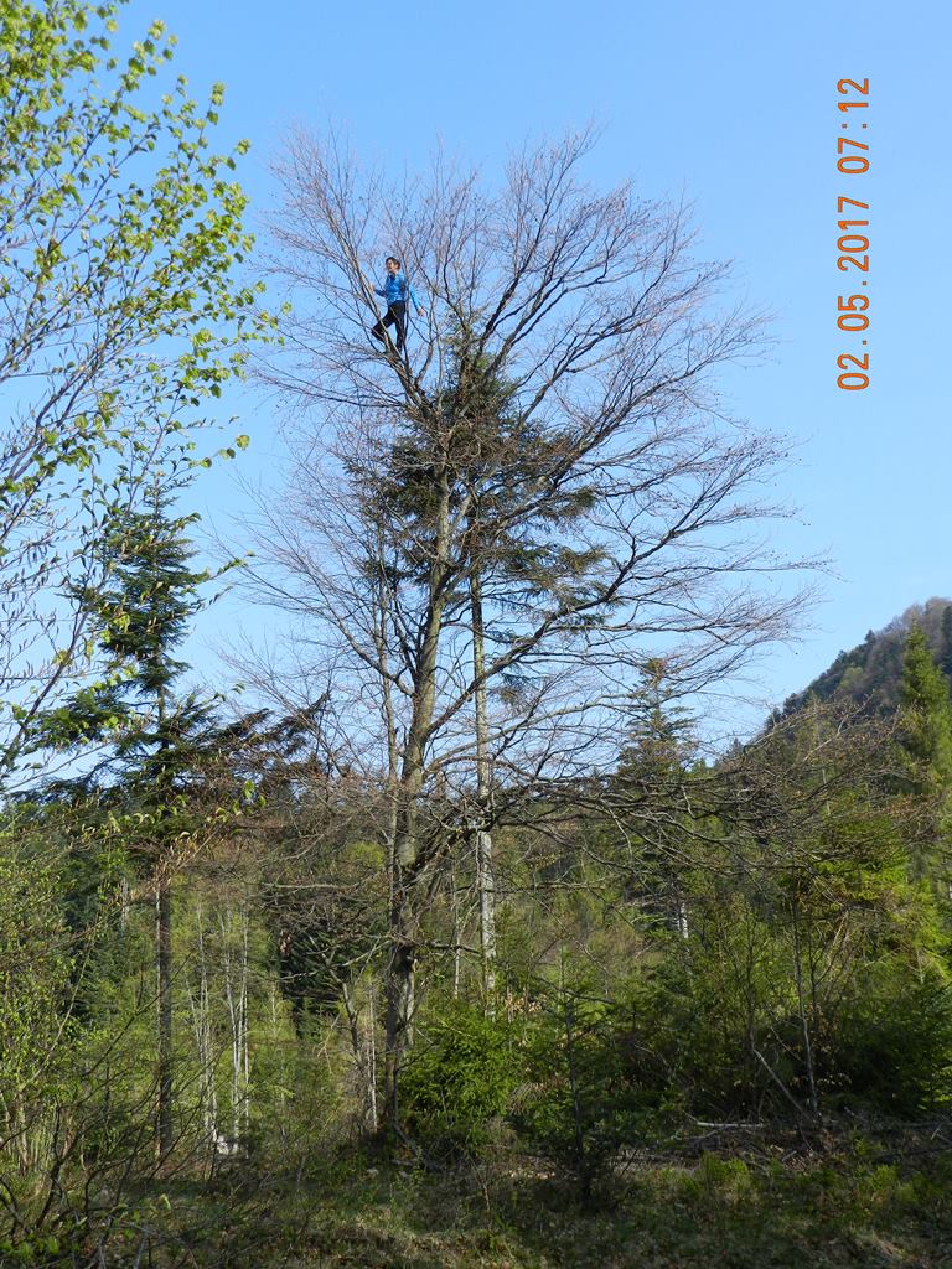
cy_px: 634
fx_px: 1393
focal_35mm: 38
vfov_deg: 49.0
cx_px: 476
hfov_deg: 37.7
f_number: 4
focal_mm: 6.7
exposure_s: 1/800
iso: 160
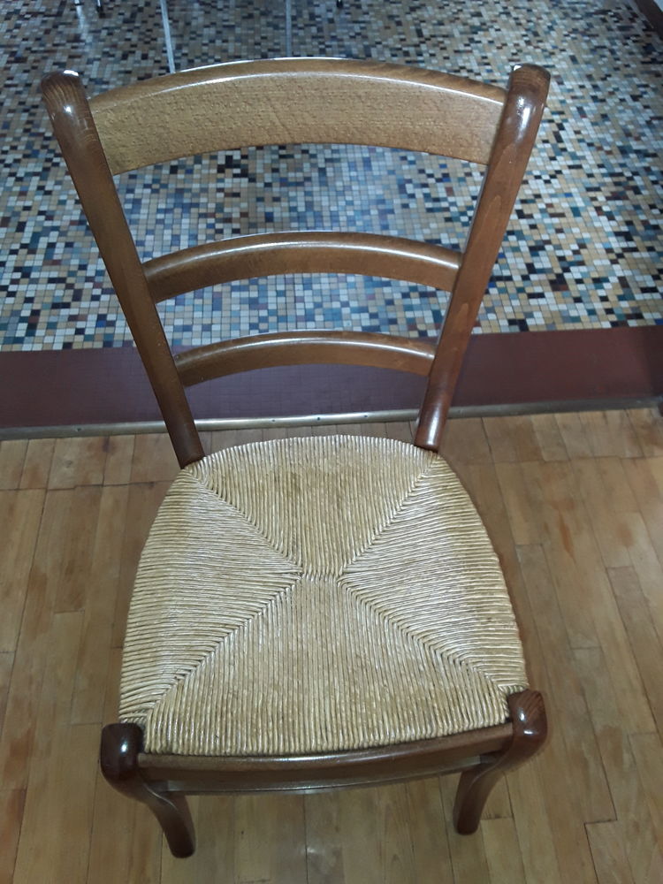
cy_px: 442
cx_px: 332
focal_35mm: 27
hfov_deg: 51.4
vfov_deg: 65.3
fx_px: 690
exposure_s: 1/33
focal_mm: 2.91
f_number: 1.9
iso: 80
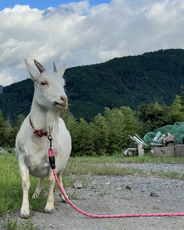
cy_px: 114
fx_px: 490
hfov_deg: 21.1
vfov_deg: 26.4
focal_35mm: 72
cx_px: 48
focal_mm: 6
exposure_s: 1/761
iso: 25
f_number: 2
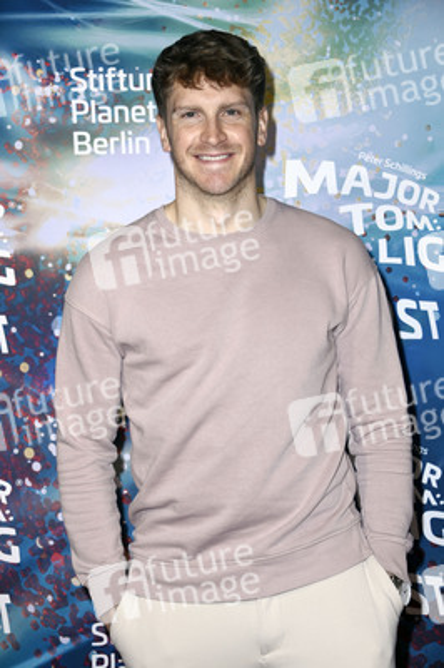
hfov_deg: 18.9
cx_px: 222
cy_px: 334
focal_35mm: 72
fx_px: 1334
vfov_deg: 28.1
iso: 500
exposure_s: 1/160
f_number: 5.6
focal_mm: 72
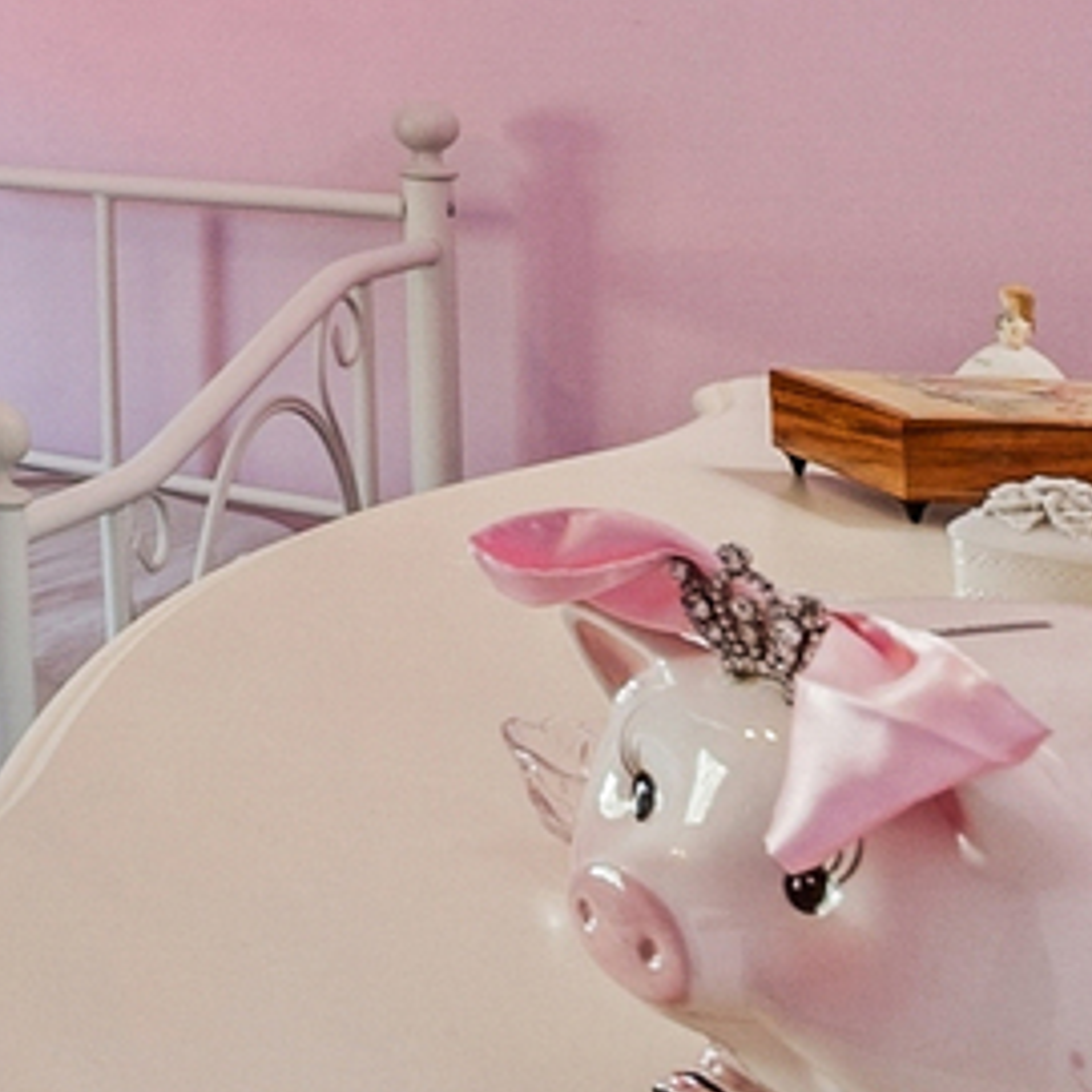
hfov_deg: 15.5
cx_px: -1493
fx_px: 2177
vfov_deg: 26.4
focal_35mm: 61
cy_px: -48
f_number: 8
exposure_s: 1/30
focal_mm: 12
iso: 400
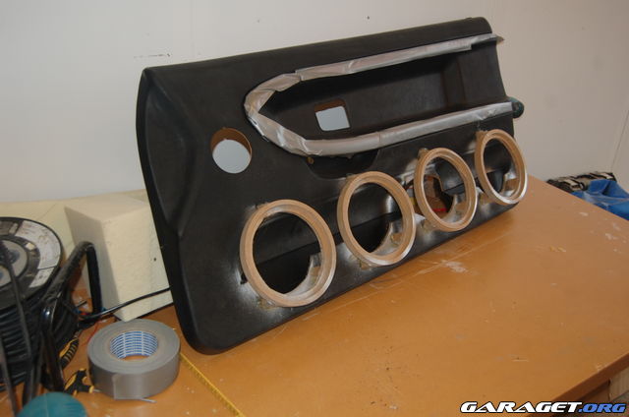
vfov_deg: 38.2
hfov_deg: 55.2
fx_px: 602
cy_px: 208
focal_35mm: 34
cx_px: 314
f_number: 3.8
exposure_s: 1/60
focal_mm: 23
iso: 400
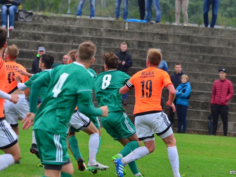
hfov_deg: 5.0
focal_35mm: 394
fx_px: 2686
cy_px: 84
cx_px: 105
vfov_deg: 3.8
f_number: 7.1
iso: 2000
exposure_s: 1/640
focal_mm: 220
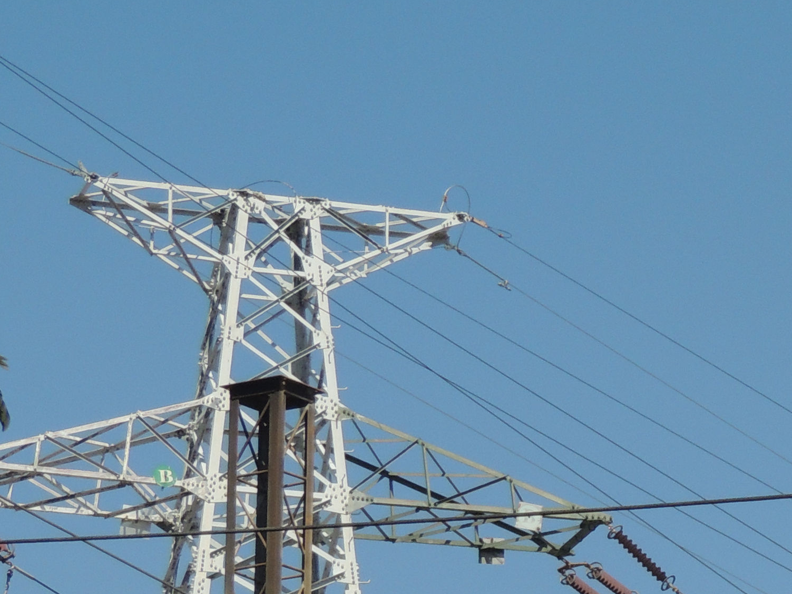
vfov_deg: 5.4
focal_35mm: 276
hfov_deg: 7.1
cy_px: 544
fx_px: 6314
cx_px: 1000
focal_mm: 16
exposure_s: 1/1250
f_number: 4.1
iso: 100
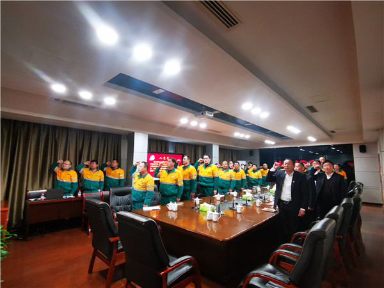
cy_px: 144
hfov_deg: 91.0
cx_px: 192
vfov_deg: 74.7
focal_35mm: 17
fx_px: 189
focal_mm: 2.26
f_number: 2.2
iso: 400
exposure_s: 1/33.3
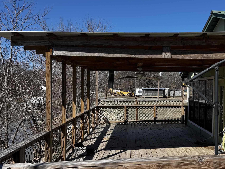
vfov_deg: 36.8
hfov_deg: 45.7
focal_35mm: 39
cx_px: 177
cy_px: 90
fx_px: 254
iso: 80
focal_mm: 6.76
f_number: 1.78
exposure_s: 1/4310
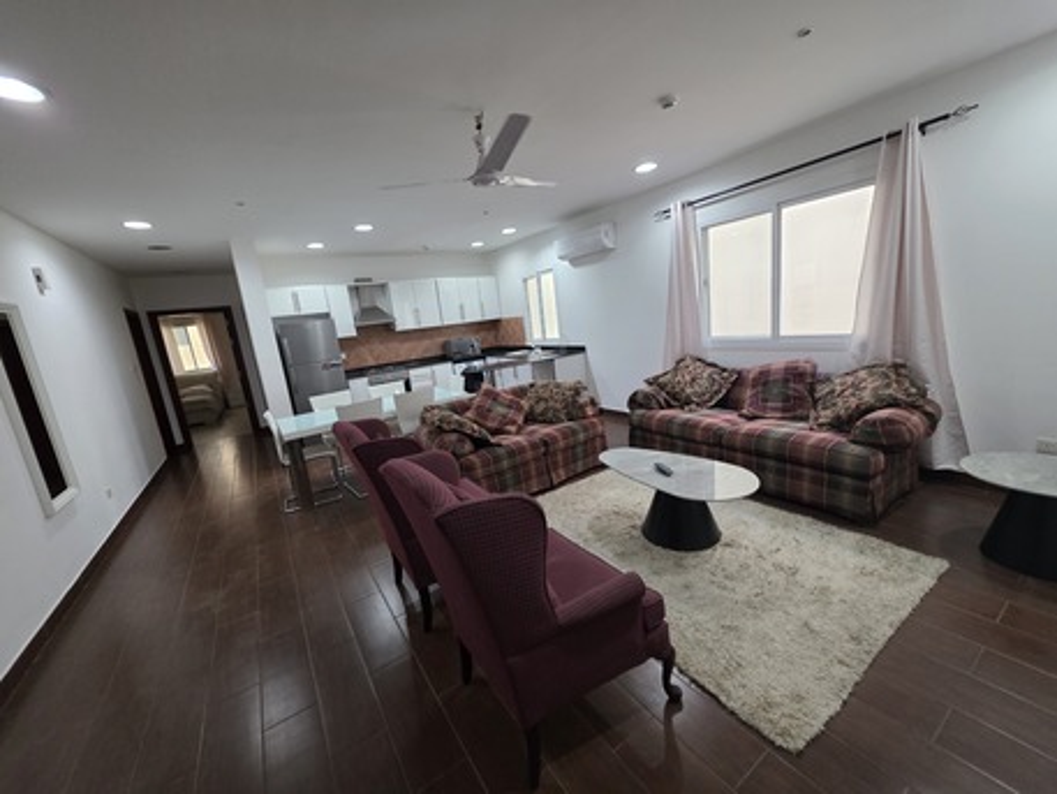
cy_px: 397
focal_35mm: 13
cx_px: 528
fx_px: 397
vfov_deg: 89.9
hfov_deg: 106.2
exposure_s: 1/50
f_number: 1.9
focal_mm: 2.2
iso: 320
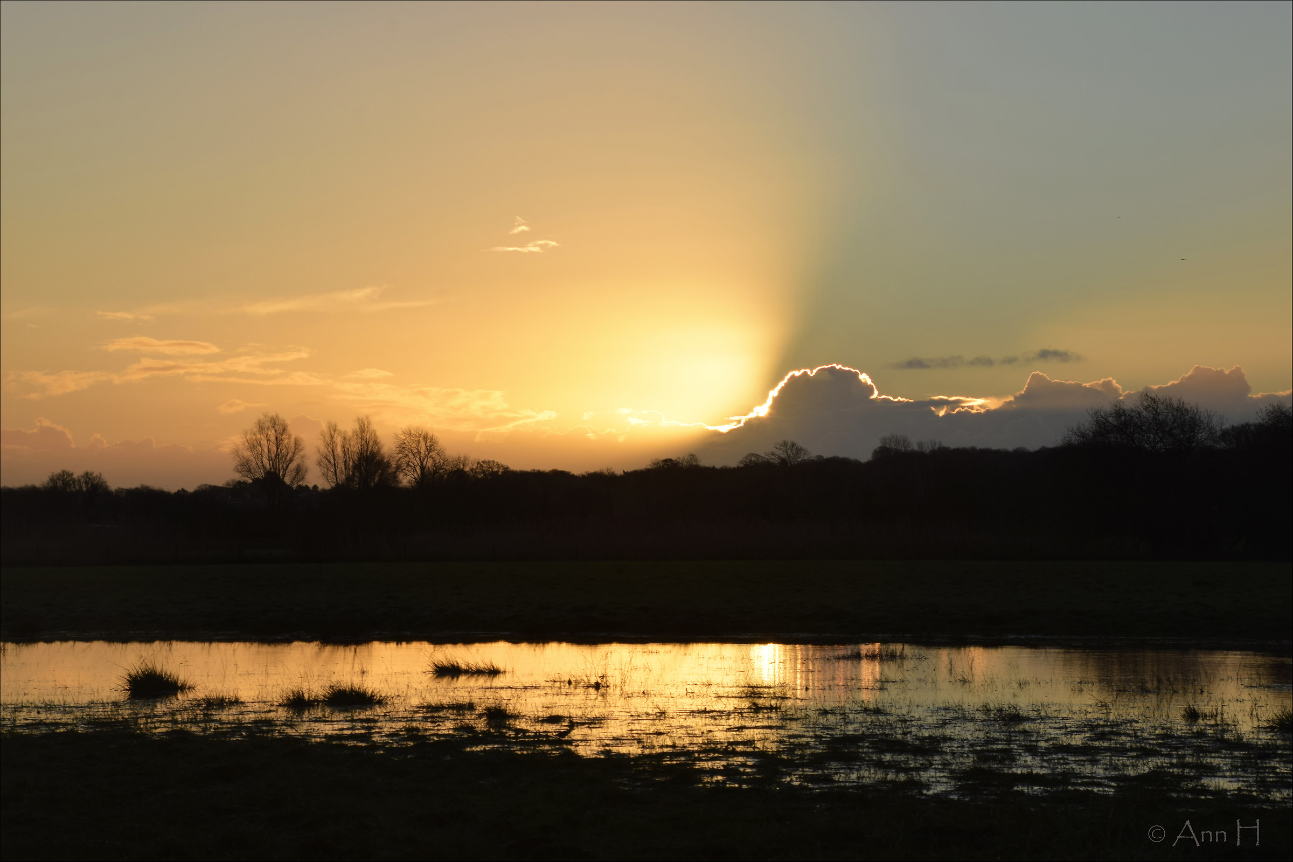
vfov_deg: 13.0
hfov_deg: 19.5
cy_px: 431
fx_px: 3771
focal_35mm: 105
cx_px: 646
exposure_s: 1/50
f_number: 13
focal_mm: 70
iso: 100
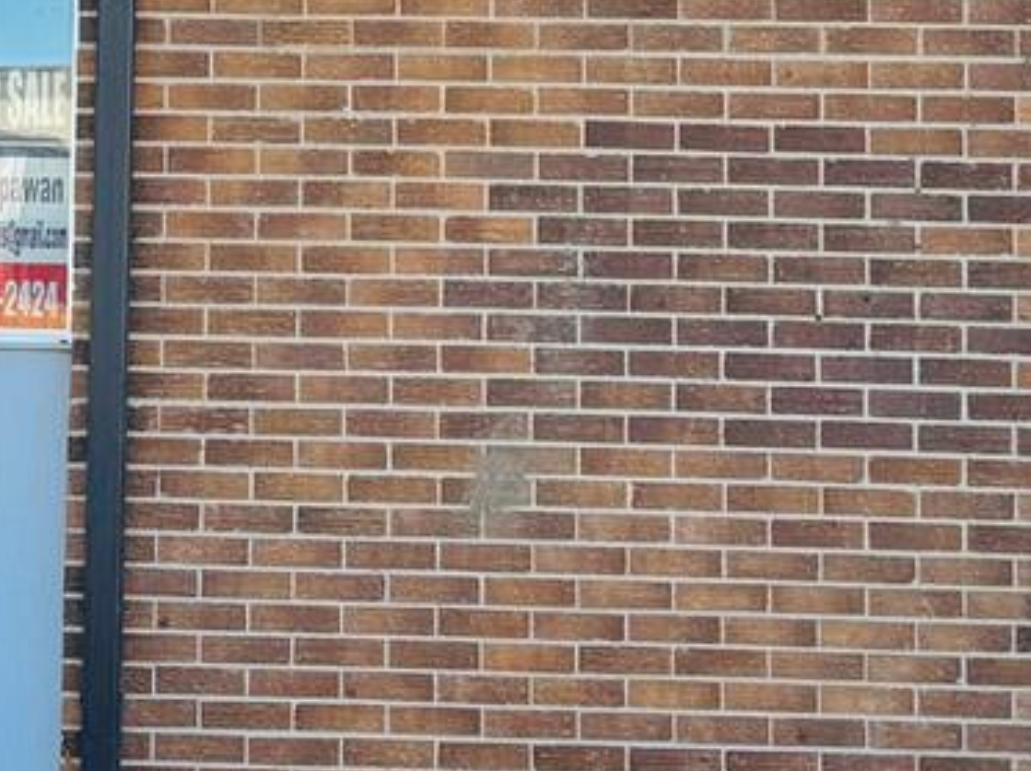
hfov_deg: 18.9
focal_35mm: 103
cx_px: 205
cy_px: -513
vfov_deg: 13.2
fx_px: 3065
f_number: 1.78
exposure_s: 1/664
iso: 80
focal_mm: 6.76
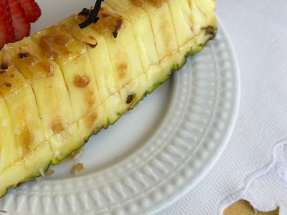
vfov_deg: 18.4
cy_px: 81
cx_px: 54
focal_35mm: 80
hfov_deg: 24.0
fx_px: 663
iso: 100
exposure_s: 1/120
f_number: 1.78
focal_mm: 6.86
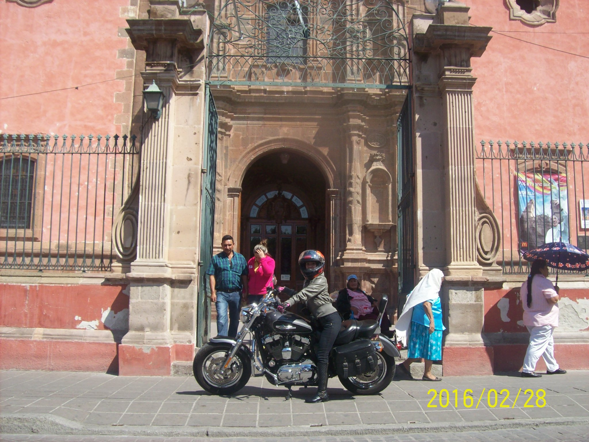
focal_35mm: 36
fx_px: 613
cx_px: 294
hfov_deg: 51.4
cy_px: 221
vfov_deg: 39.7
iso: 80
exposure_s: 1/380
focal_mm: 6
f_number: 4.8
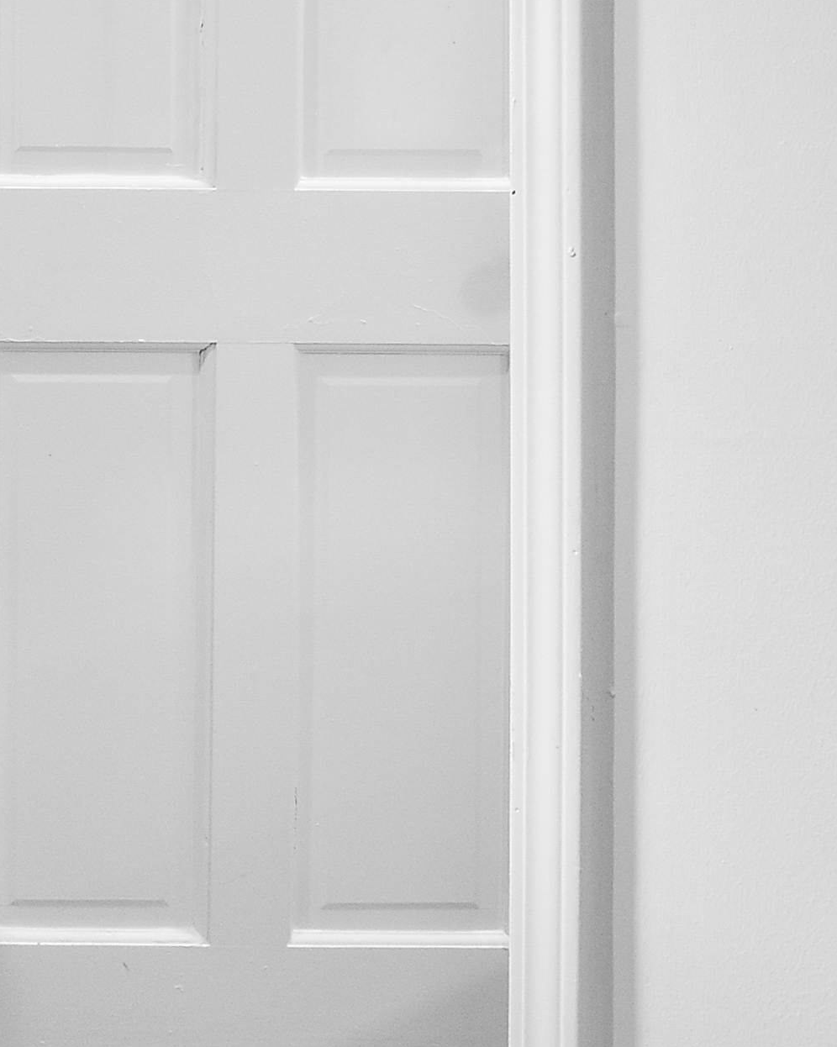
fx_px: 2014
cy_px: 129
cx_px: -803
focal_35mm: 65
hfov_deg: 17.4
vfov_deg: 28.2
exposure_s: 1/6
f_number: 5.6
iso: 400
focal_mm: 8
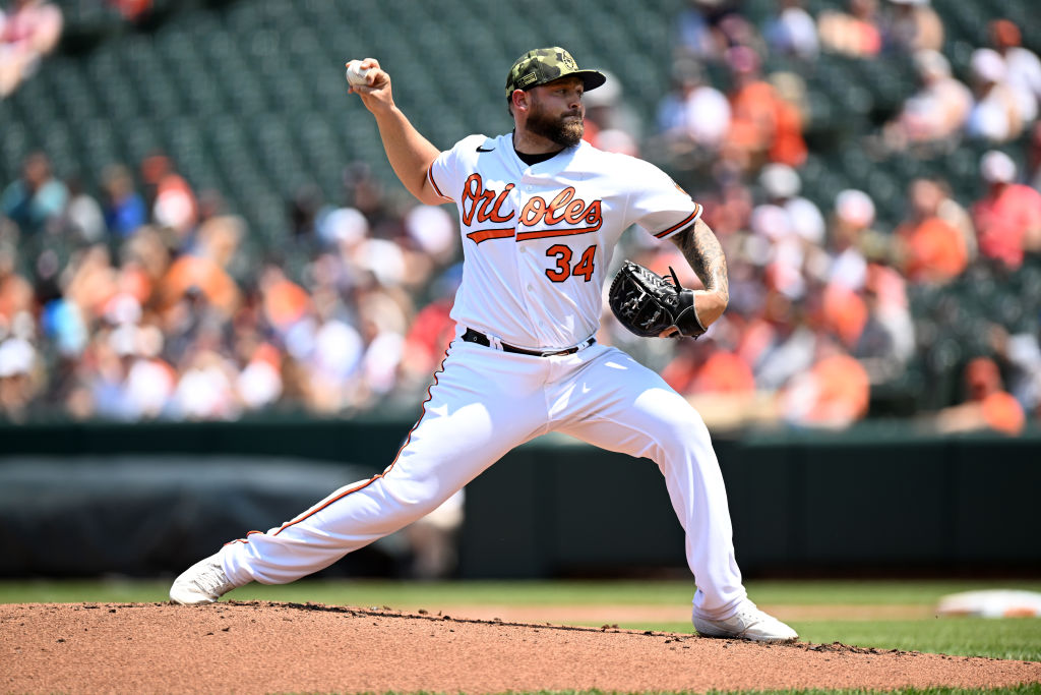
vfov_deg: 3.4
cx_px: 520
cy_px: 348
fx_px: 11567
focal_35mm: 400
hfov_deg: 5.2
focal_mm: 400
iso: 250
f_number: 2.8
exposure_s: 1/2000
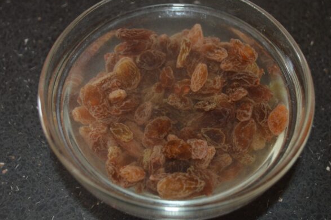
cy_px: 117
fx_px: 395
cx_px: 170
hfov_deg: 45.5
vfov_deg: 31.1
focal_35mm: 43
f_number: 4
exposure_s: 1/60
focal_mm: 24
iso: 1000
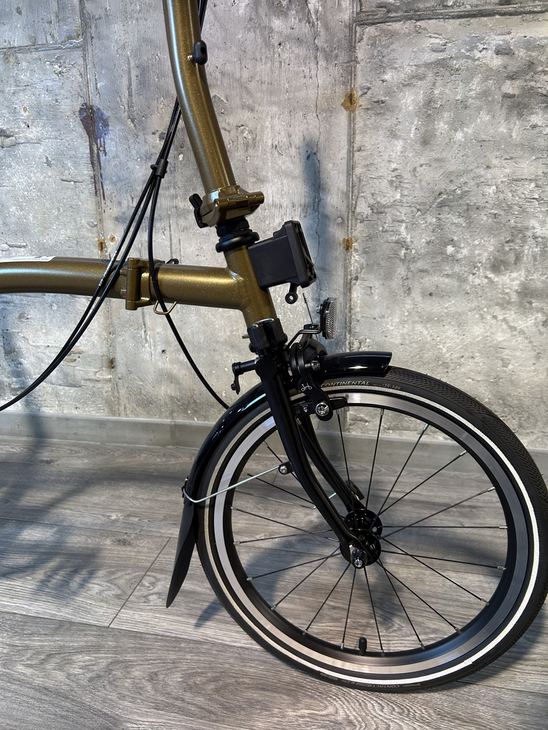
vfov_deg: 67.3
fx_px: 549
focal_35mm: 26
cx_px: 274
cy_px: 365
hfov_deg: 53.1
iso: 80
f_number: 1.5
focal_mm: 5.7
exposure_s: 1/100
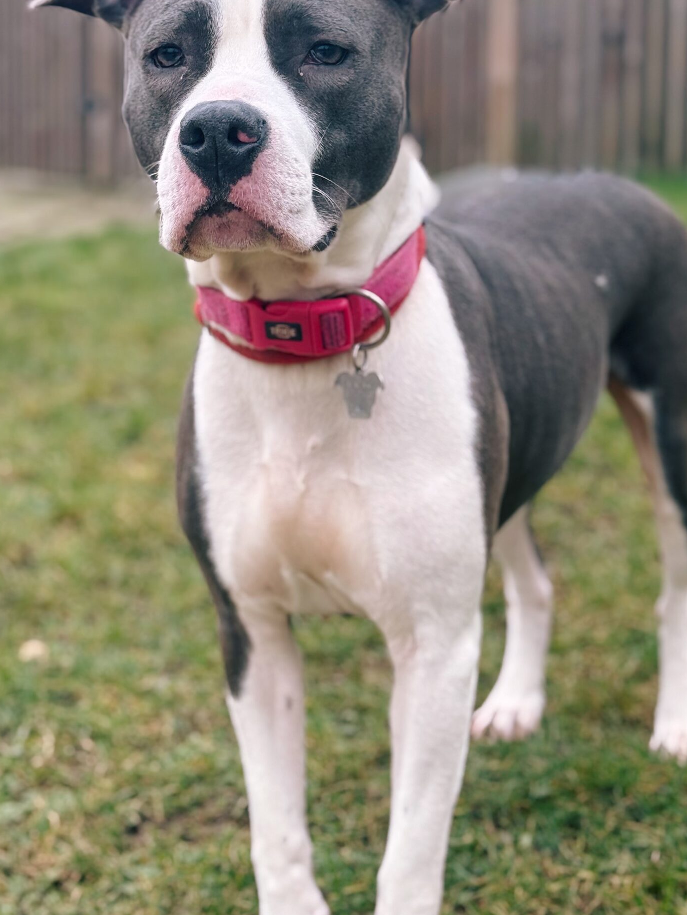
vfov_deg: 28.8
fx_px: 1773
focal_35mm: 67
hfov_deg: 21.9
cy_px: 321
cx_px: 332
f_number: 1.78
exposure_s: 1/383
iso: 64
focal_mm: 6.76
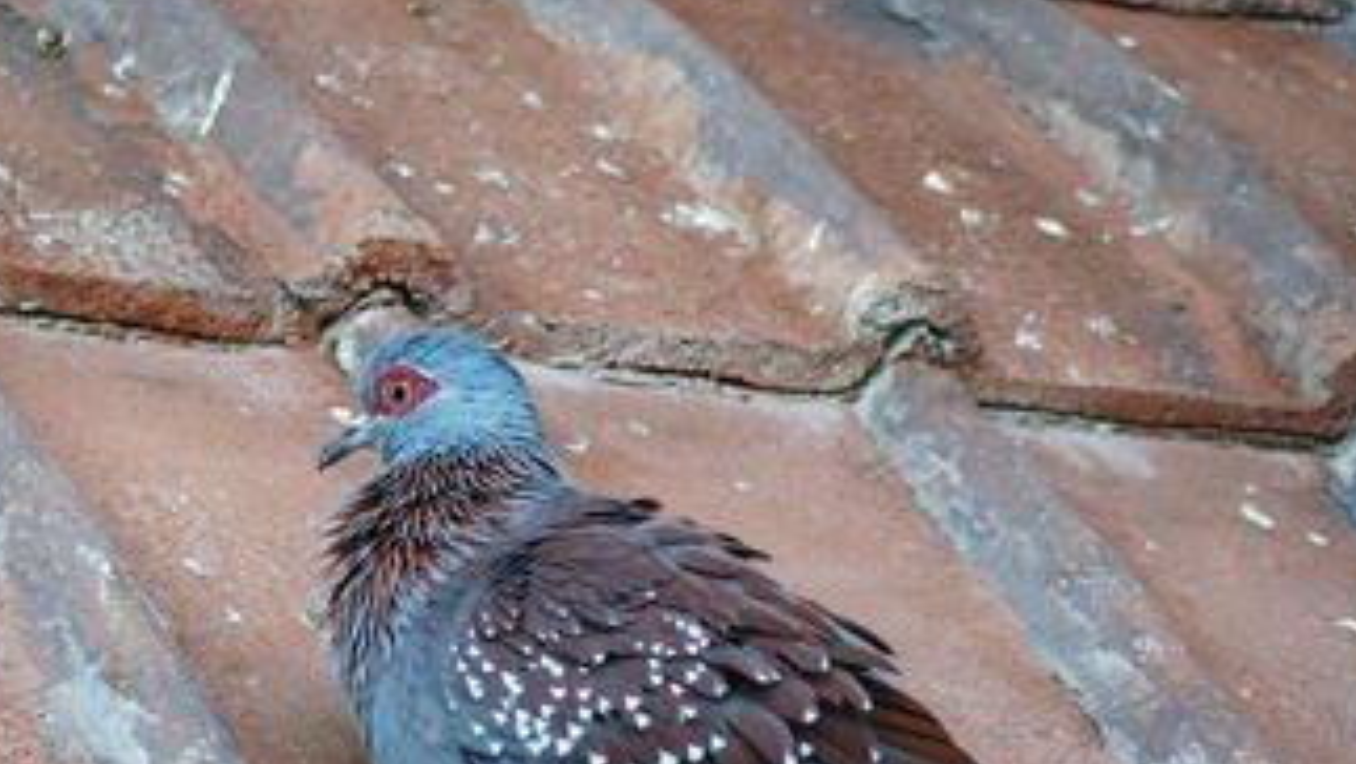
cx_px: 479
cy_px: 617
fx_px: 16367
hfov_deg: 4.7
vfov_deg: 2.7
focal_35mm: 455
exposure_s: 1/160
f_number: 2.8
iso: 400
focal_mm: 64.3
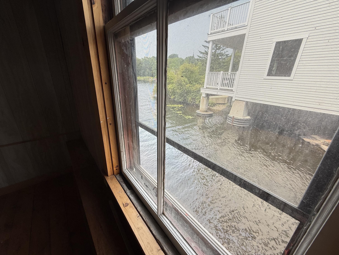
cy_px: 128
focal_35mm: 14
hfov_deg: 102.1
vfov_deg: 85.7
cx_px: 170
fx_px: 137
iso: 64
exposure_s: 1/361
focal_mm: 2.22
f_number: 2.2
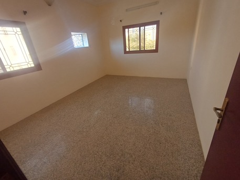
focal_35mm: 16
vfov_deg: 78.1
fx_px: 111
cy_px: 90
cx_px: 120
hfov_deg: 94.5
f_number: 2.2
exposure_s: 1/50
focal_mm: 1.64
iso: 100
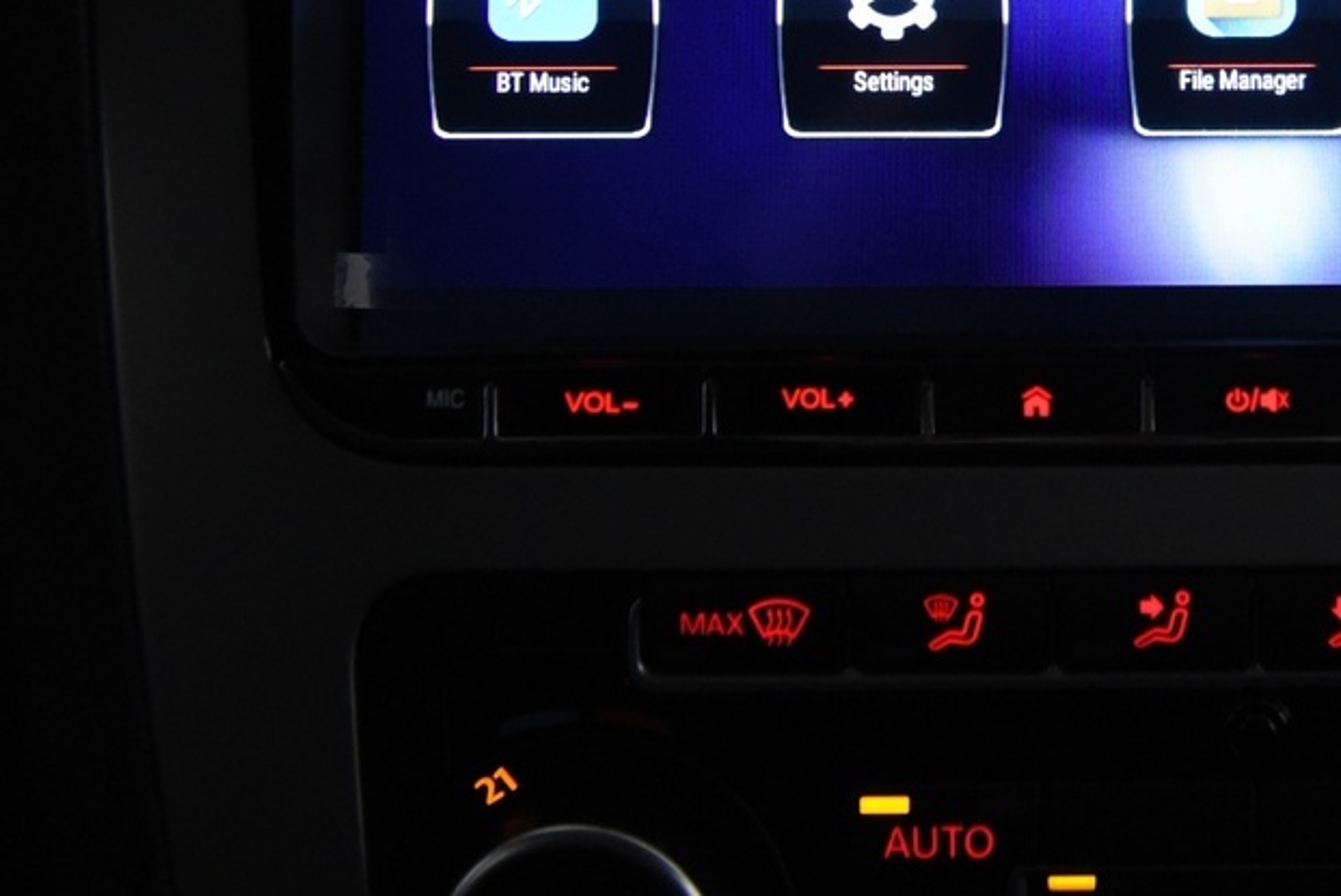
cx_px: 1233
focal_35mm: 99
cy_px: -73
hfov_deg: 20.2
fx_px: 3690
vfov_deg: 13.6
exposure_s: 1/160
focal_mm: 38
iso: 4000
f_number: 4
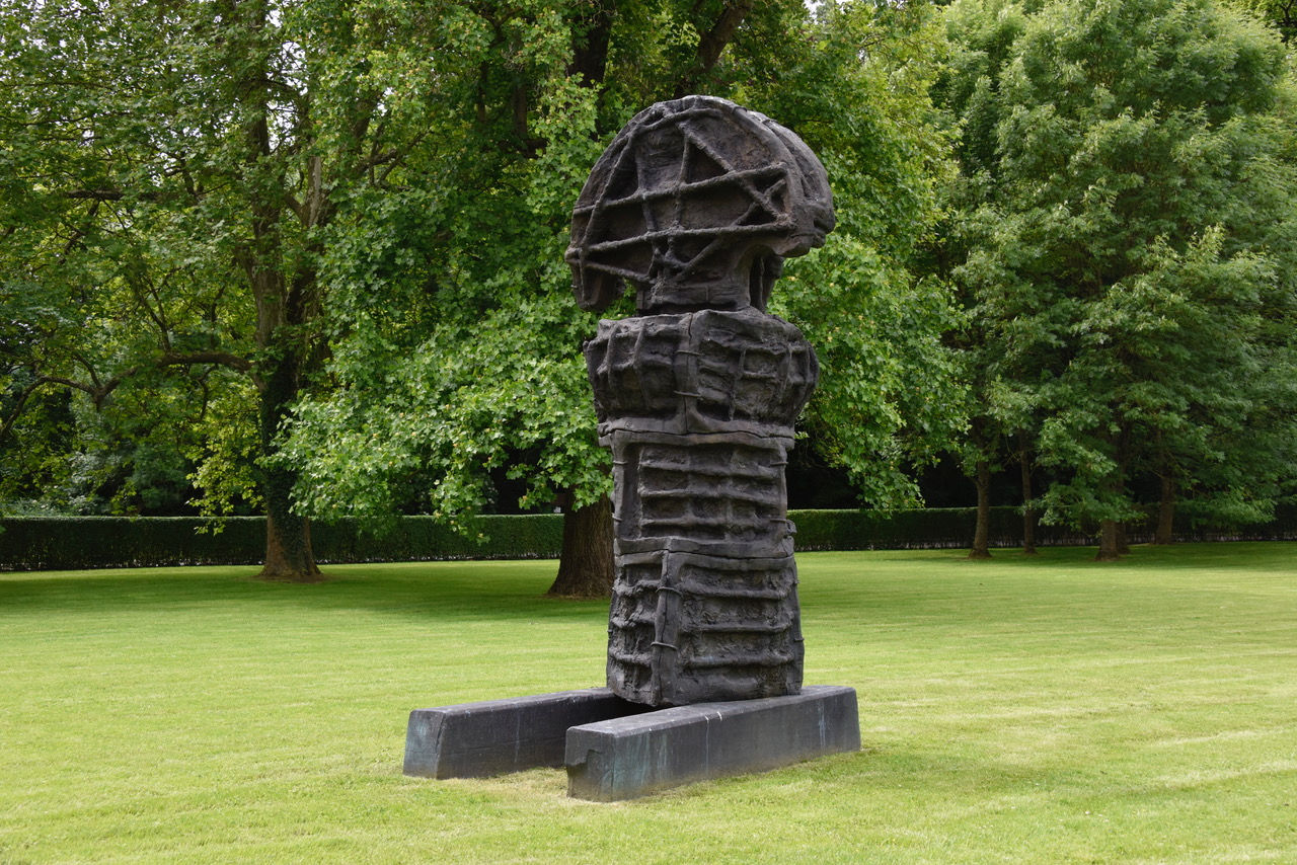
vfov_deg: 28.1
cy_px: 432
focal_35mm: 48
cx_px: 648
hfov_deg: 41.1
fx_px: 1730
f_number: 10
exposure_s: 1/400
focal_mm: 48
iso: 800
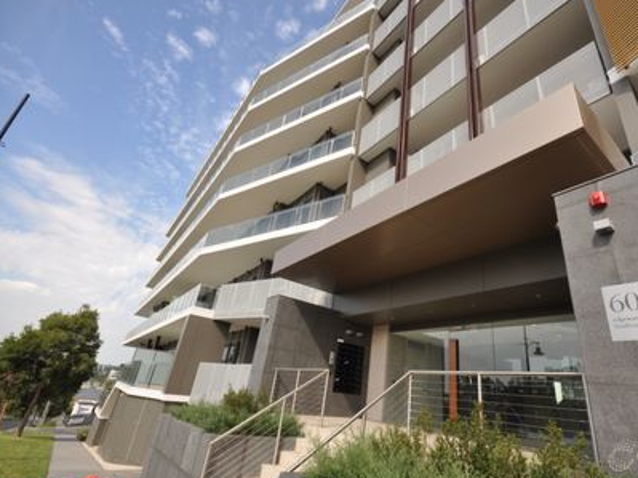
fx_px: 313
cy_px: 237
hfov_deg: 90.5
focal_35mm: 17
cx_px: 361
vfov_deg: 74.7
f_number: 8
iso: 200
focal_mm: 10
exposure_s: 1/250
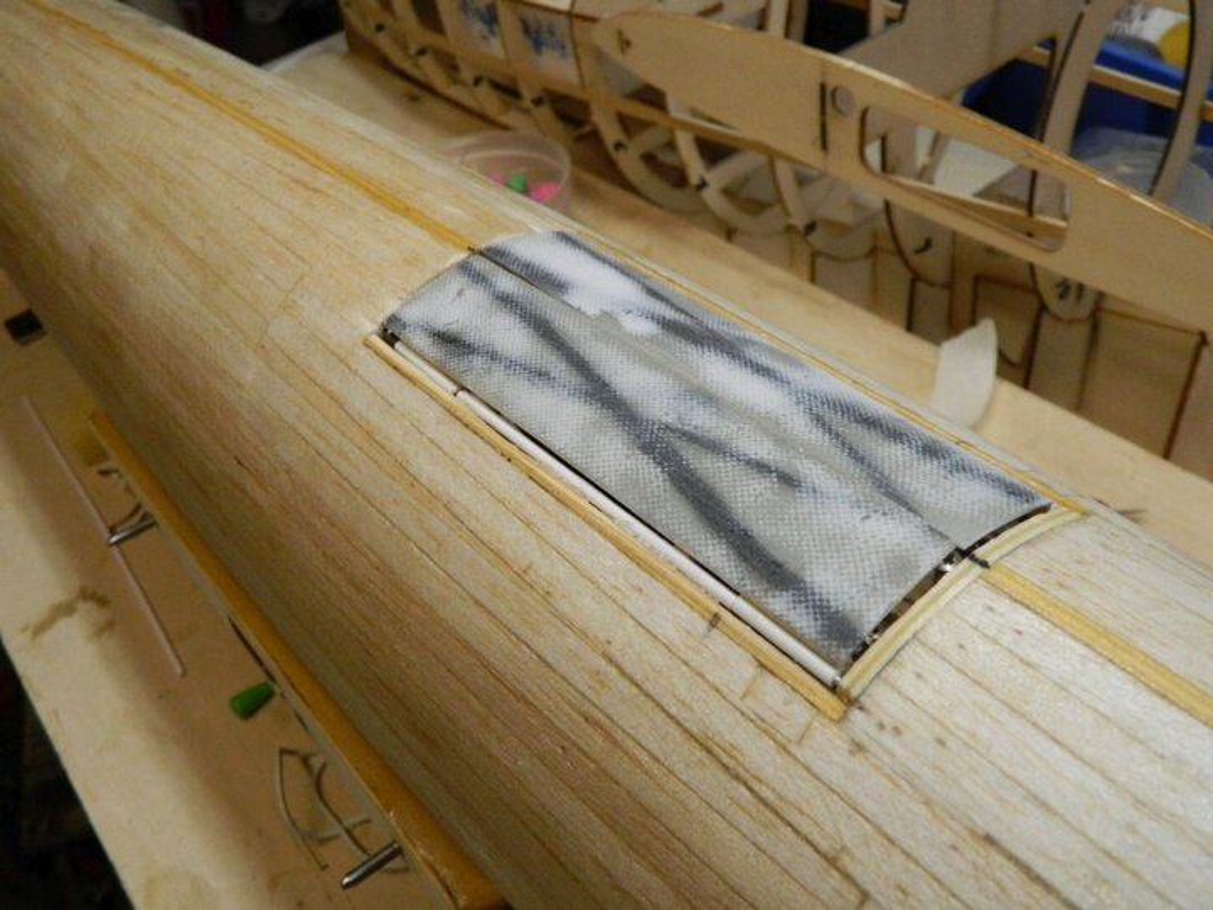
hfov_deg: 58.4
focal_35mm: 31
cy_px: 455
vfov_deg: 45.4
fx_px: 1086
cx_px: 606
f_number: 3.2
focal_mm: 5.6
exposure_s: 1/160
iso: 400
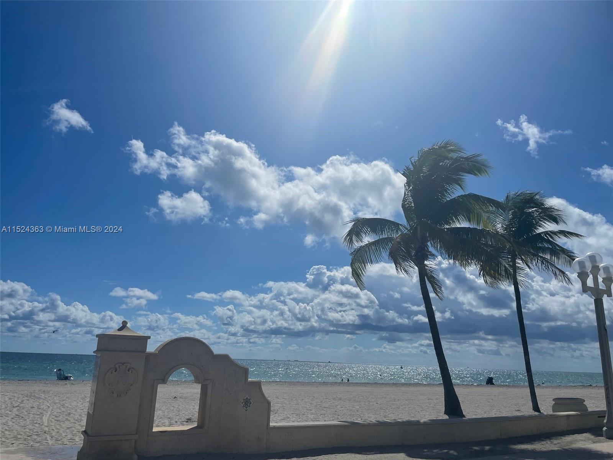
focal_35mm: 26
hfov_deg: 67.3
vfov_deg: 53.1
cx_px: 306
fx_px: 460
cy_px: 230
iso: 32
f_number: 1.6
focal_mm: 4.2
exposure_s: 1/20408
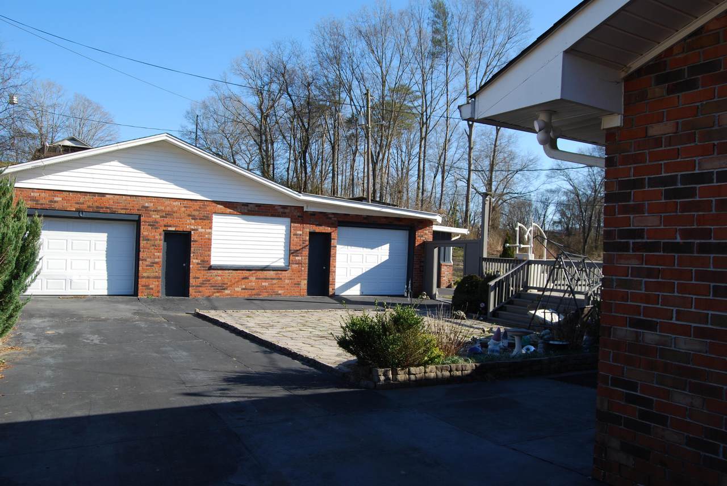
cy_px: 243
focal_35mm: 27
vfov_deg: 48.1
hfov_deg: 67.3
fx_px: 546
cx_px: 364
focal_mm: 18
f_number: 7.1
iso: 100
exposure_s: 1/200
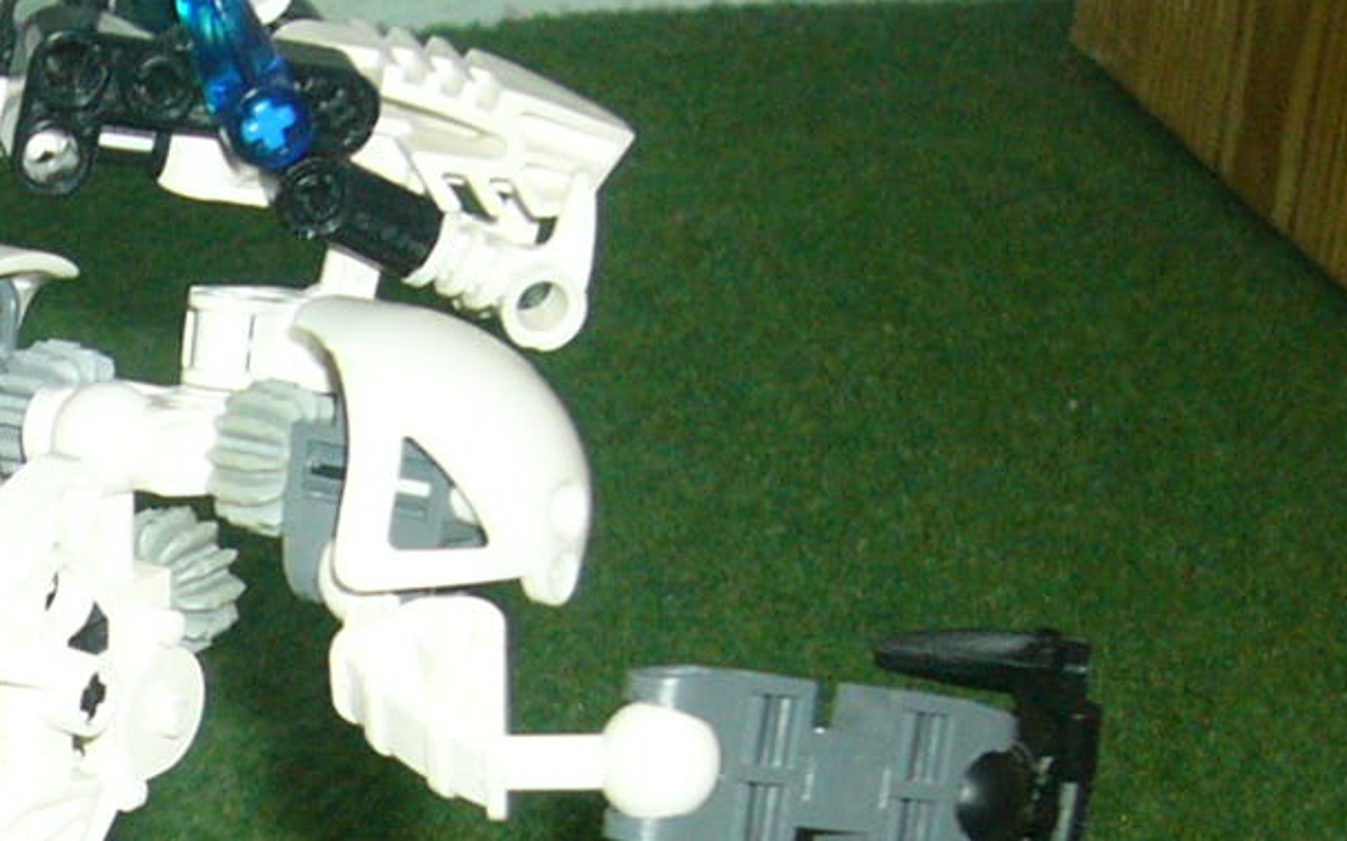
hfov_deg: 15.6
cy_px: 934
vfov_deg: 10.0
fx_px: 4735
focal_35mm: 129
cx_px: -240
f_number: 3.2
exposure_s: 1/60
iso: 150
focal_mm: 7.6
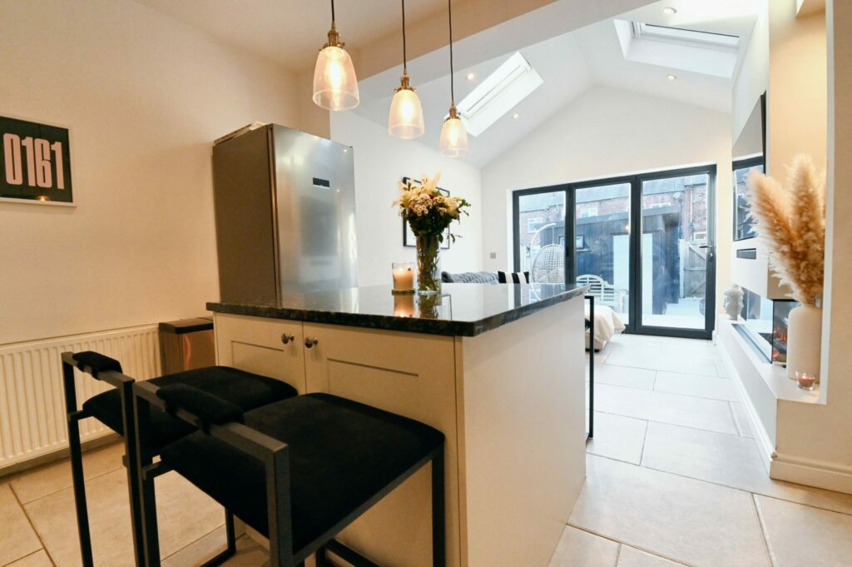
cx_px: 426
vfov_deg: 77.2
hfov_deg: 100.4
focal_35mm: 15
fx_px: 355
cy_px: 284
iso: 6400
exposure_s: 1/125
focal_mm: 15
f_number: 10
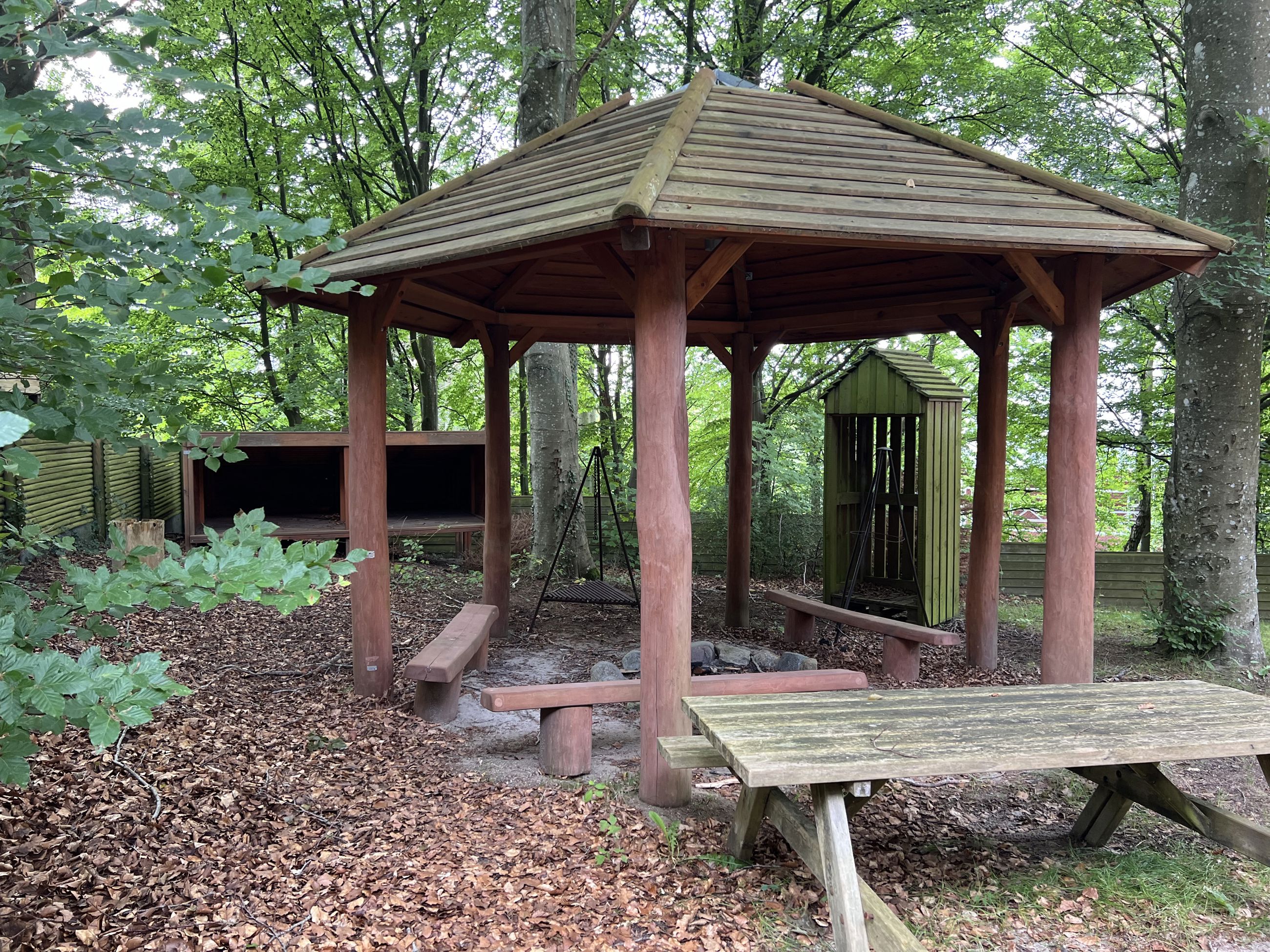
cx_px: 635
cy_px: 476
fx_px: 954
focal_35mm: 26
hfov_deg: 67.3
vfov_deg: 53.1
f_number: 1.5
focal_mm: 5.7
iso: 125
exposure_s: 1/121
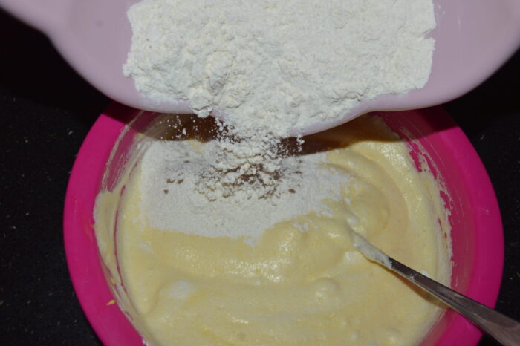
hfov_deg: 53.2
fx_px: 520
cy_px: 173
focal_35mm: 36
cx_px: 260
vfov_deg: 36.8
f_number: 8
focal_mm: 24
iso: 100
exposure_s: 1/60
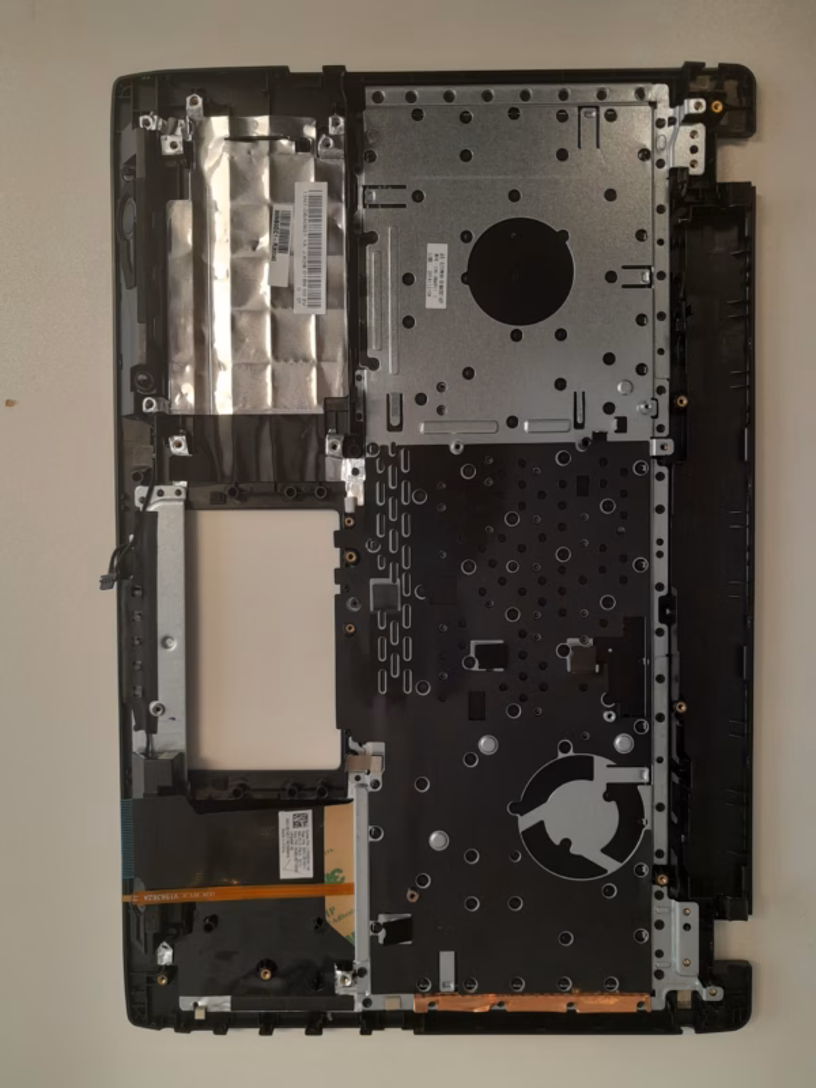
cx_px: 408
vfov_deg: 65.3
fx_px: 849
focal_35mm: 27
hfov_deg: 51.4
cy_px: 544
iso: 100
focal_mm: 4
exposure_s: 1/60
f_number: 1.8
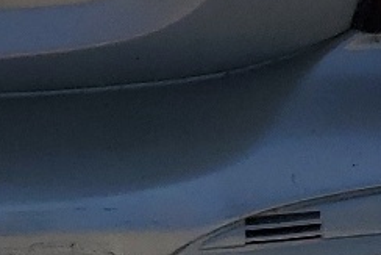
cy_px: -299
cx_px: -219
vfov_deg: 7.4
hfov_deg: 11.1
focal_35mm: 177
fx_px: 1874
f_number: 1.5
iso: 52
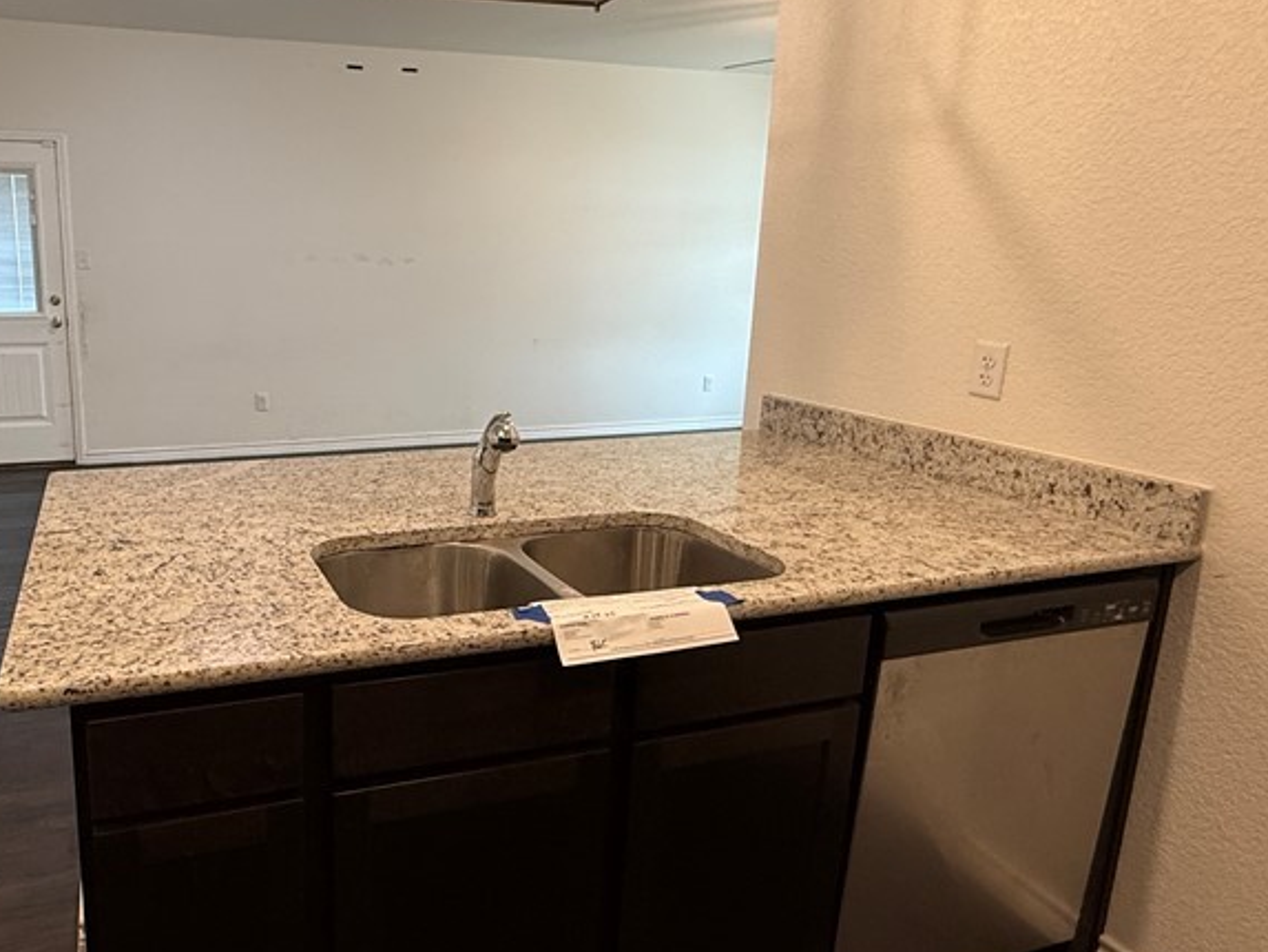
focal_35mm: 25
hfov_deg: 66.9
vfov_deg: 54.9
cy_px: 445
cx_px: 392
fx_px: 916
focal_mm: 2.22
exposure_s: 1/120
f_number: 2.2
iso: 250
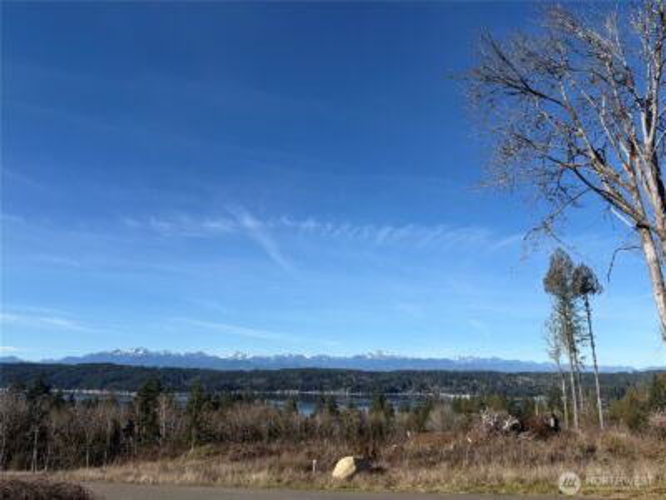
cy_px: 250
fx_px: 462
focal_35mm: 24
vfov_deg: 56.8
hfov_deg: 71.6
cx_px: 333
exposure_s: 1/5319
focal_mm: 6.76
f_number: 1.78
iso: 80
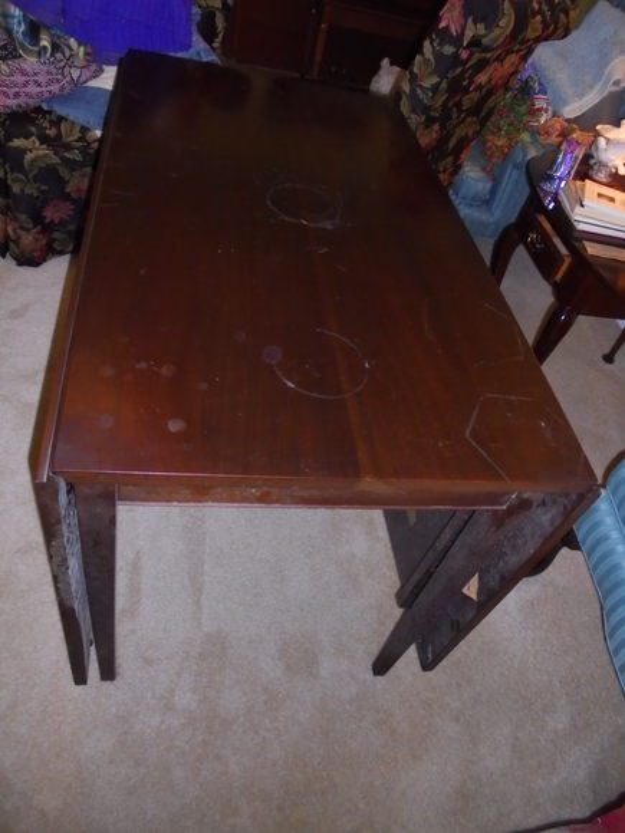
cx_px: 312
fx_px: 626
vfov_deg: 67.3
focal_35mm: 26
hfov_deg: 53.1
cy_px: 416
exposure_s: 1/30
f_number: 3.5
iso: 400
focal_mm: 4.6
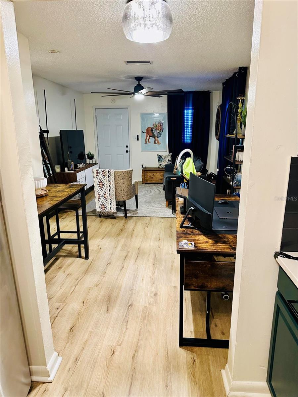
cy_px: 198
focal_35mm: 24
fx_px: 275
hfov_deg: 56.8
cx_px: 149
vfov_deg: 71.6
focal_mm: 6.86
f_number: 1.78
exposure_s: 1/60
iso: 500
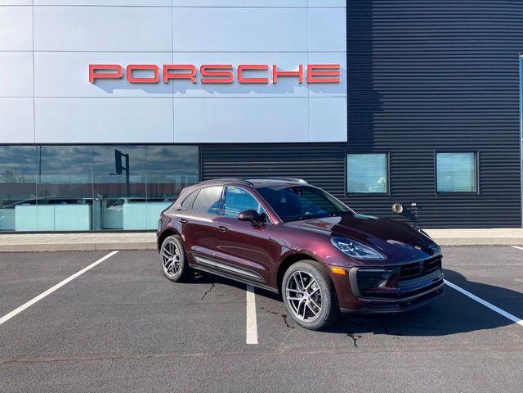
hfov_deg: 63.4
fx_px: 423
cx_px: 262
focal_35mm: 28
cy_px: 196
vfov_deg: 49.7
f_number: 1.8
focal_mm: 3.99
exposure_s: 1/1116
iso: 20
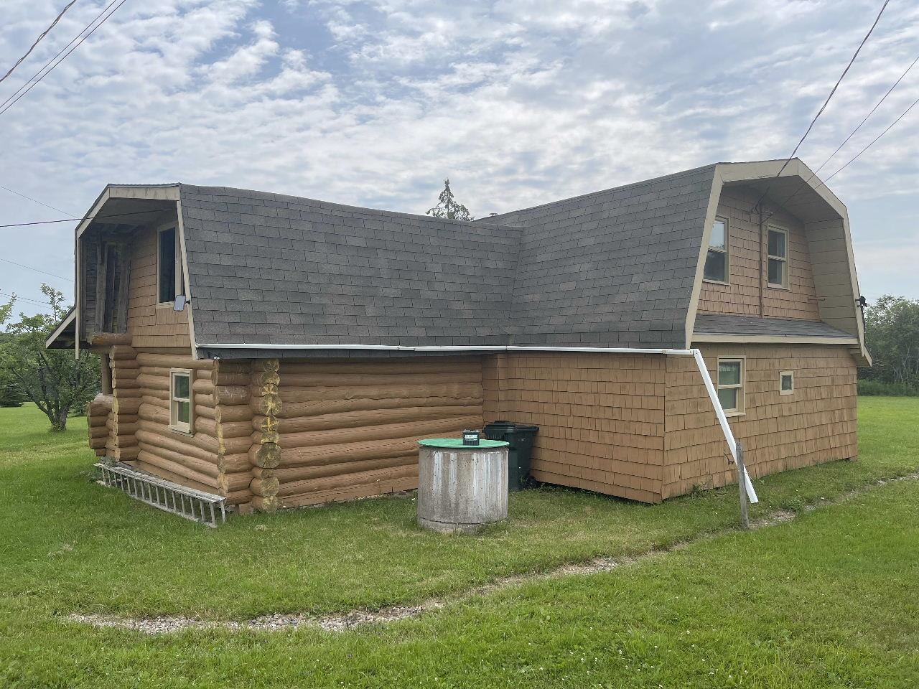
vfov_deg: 53.1
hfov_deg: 67.3
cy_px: 344
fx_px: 690
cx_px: 460
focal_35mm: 26
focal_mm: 5.1
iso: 32
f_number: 1.6
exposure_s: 1/6250
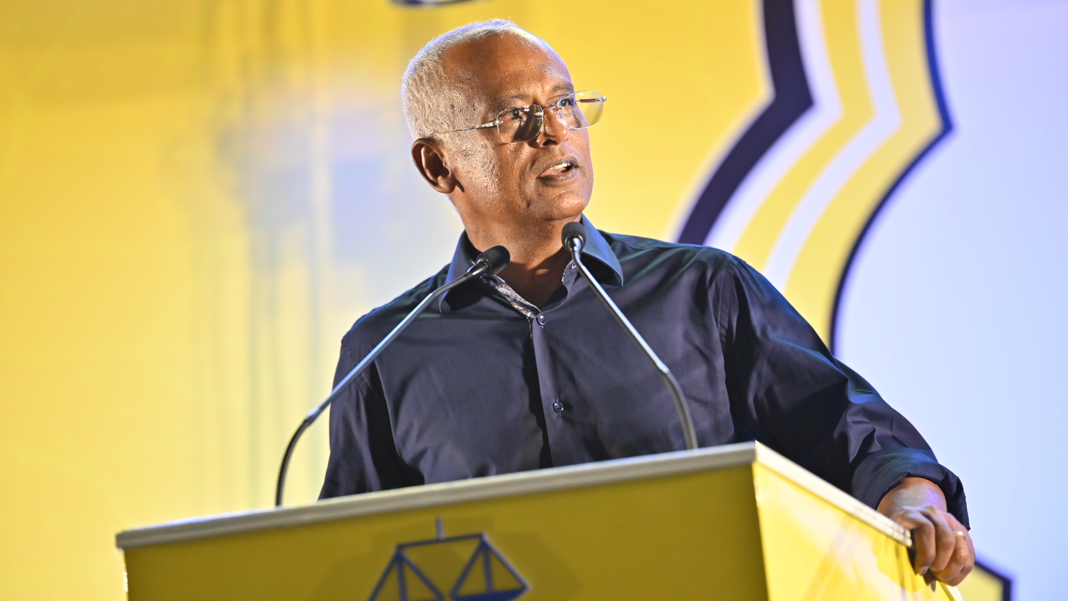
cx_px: 535
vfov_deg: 5.8
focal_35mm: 210
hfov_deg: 10.3
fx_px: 5947
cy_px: 261
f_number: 2.8
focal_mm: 200
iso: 2000
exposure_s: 1/200
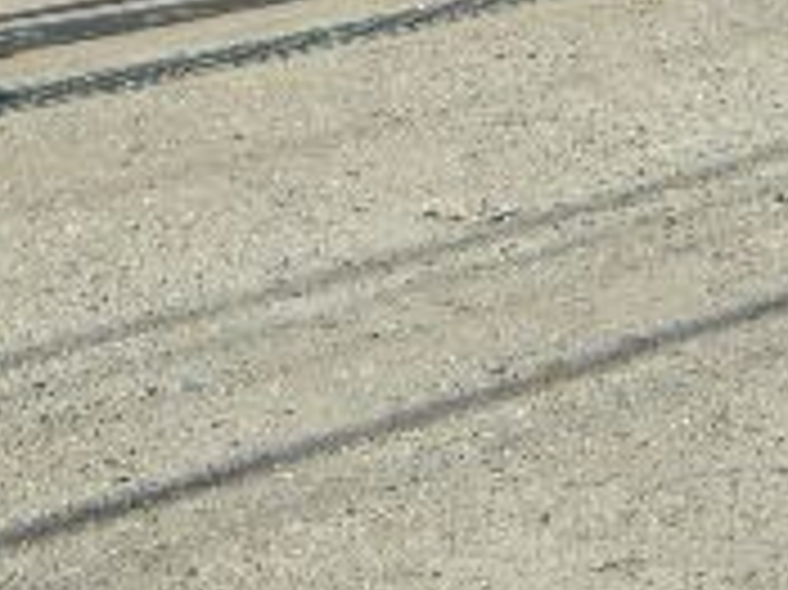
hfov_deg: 13.0
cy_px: -635
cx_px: 86
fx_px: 3435
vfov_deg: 9.2
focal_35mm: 151
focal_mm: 5.5
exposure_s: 1/400
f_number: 8
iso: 100
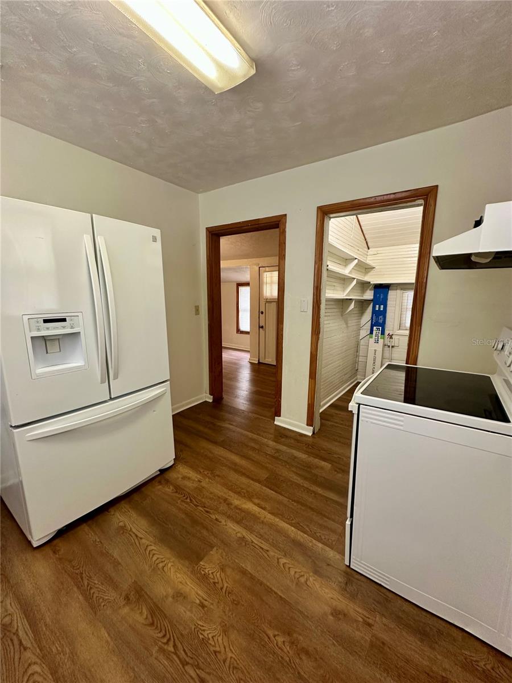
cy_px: 342
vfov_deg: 102.1
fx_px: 276
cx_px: 256
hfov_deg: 85.7
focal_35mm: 14
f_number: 2.2
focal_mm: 2.22
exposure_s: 1/60
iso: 160
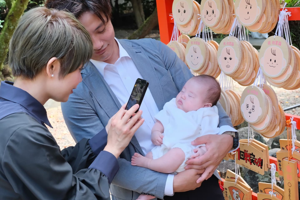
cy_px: 100
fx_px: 442
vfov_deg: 25.5
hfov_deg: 37.5
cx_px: 150
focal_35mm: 53
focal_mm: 35
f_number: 7.1
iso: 1600
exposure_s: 1/200
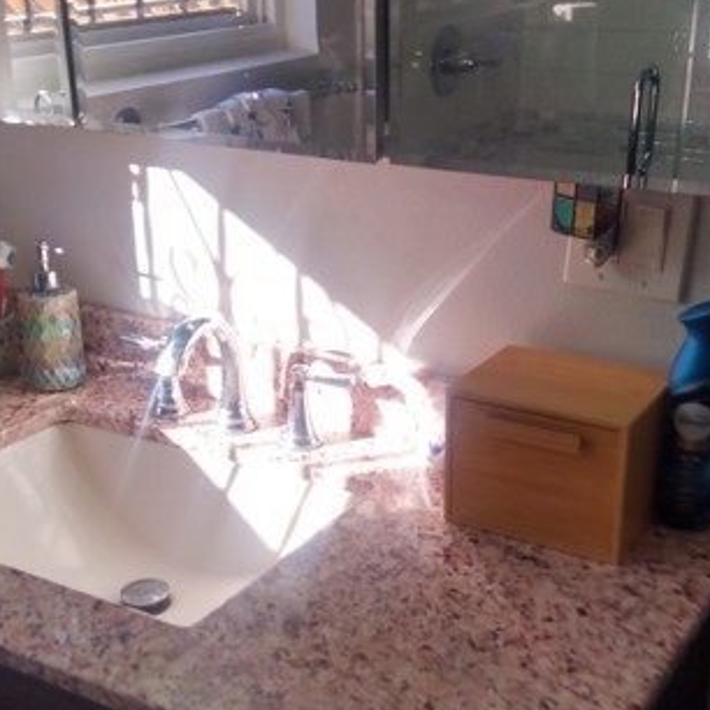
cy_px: 394
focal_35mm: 37
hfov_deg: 44.9
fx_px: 859
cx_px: 369
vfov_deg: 44.9
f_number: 2
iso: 100
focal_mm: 3.54
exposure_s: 1/137
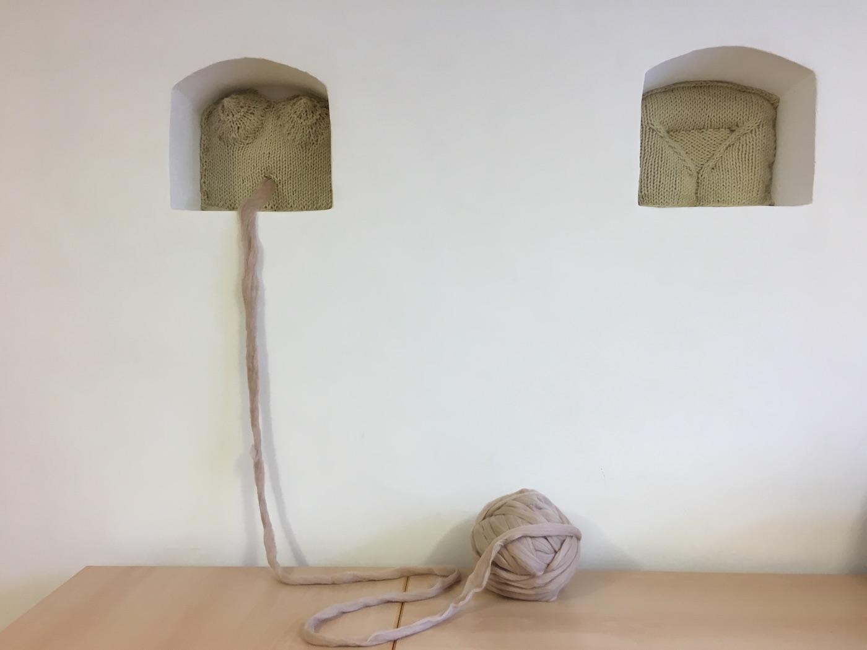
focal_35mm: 29
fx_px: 726
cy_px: 325
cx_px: 434
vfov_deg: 48.2
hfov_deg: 61.7
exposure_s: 1/30
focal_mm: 4.15
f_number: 2.2
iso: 25
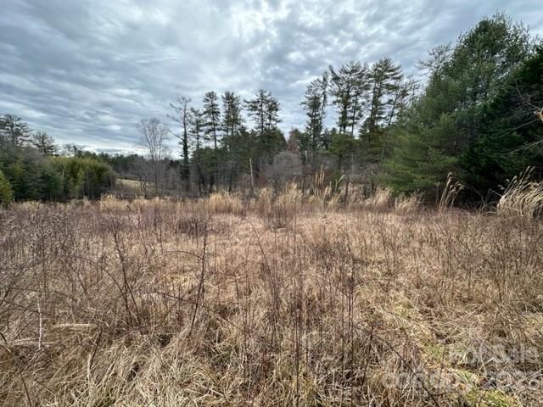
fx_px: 220
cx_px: 272
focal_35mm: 14
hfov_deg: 102.1
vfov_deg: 85.7
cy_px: 204
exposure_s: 1/413
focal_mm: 2.22
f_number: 2.2
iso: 40
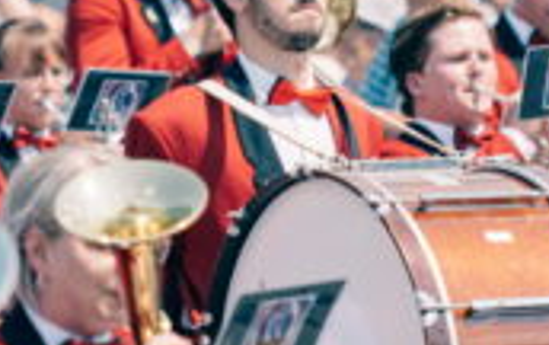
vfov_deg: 2.6
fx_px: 7491
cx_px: 310
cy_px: 29
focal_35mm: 500
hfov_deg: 4.2
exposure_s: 1/3200
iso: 100
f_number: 2.8
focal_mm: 130
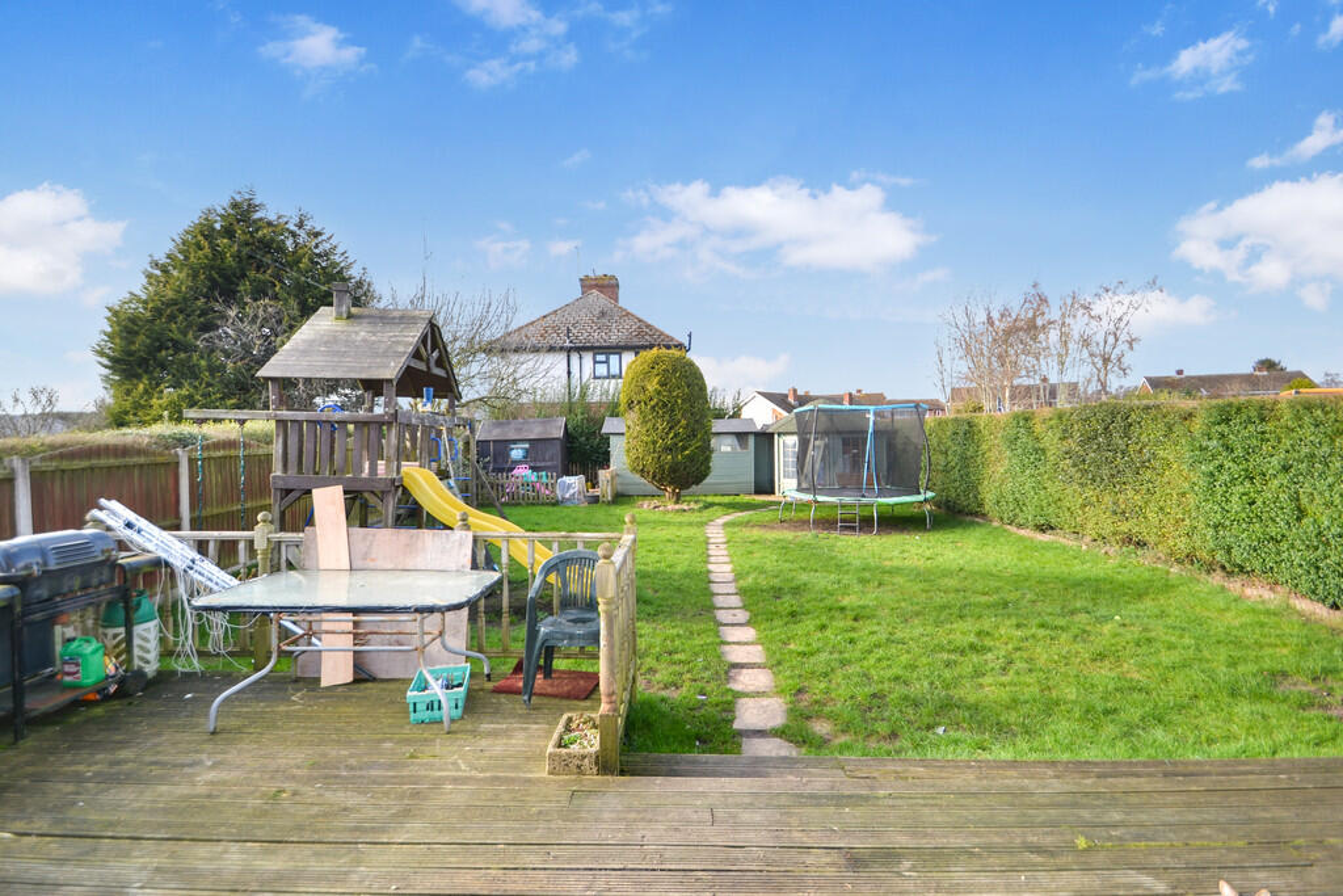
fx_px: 560
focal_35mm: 15
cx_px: 672
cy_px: 448
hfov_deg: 100.4
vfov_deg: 77.3
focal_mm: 10
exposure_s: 1/125
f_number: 4
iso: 100
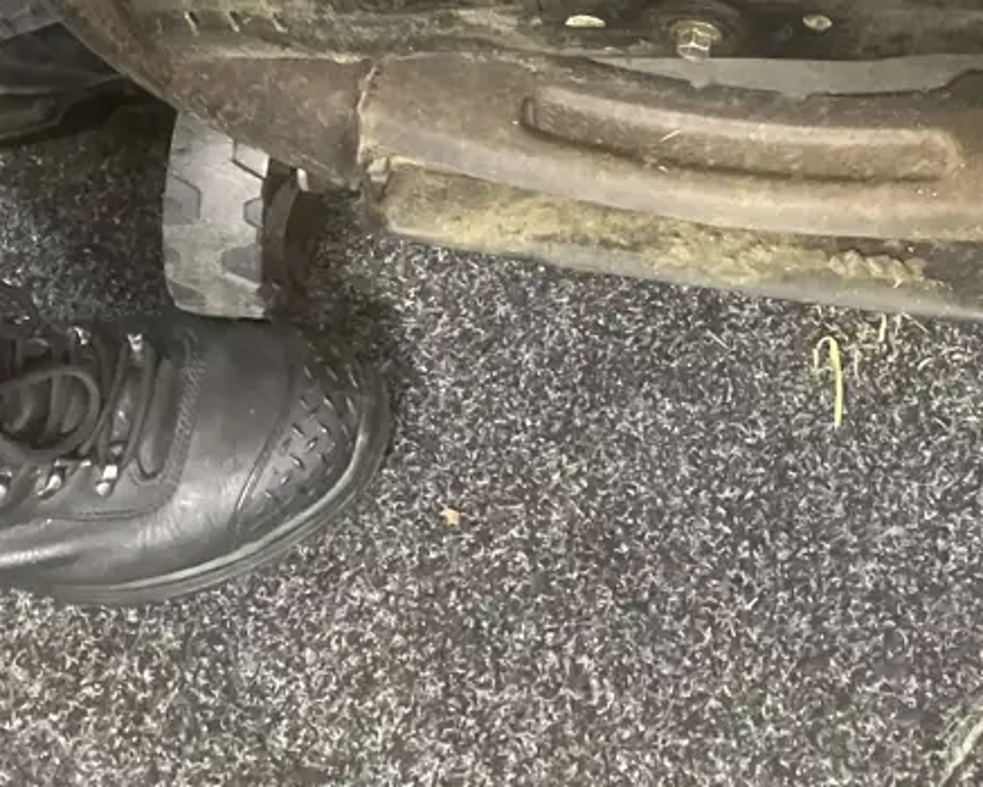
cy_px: -351
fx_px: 1863
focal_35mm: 64
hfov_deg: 28.9
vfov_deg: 20.8
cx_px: 785
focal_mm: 3.99
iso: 500
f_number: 1.8
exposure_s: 1/25
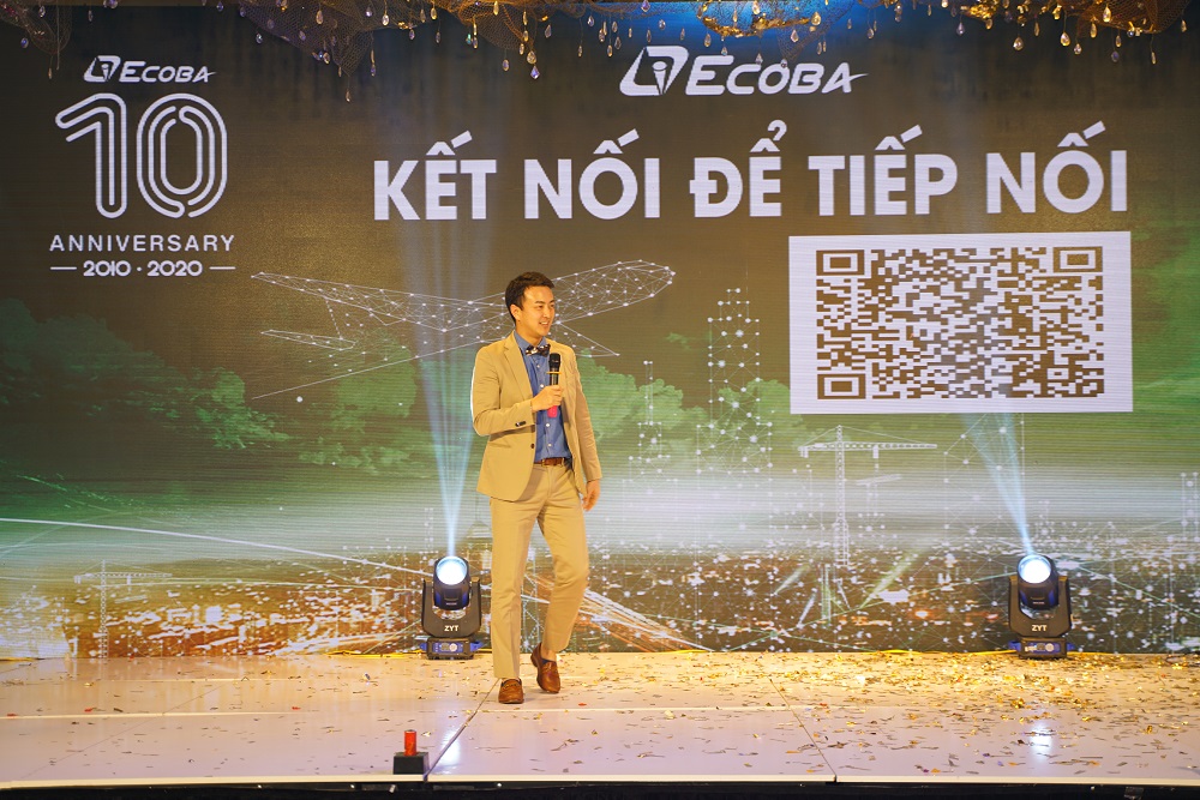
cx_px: 600
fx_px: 1767
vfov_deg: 25.5
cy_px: 400
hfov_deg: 37.5
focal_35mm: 53
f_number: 2.8
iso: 125
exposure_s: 1/60
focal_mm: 53
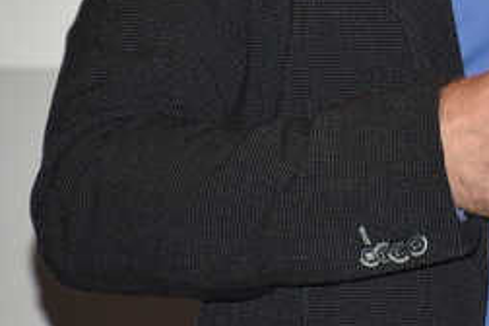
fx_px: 5280
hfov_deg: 5.3
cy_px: -221
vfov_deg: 3.5
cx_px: 549
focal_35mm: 389
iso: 400
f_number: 5
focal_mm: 75
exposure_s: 1/60
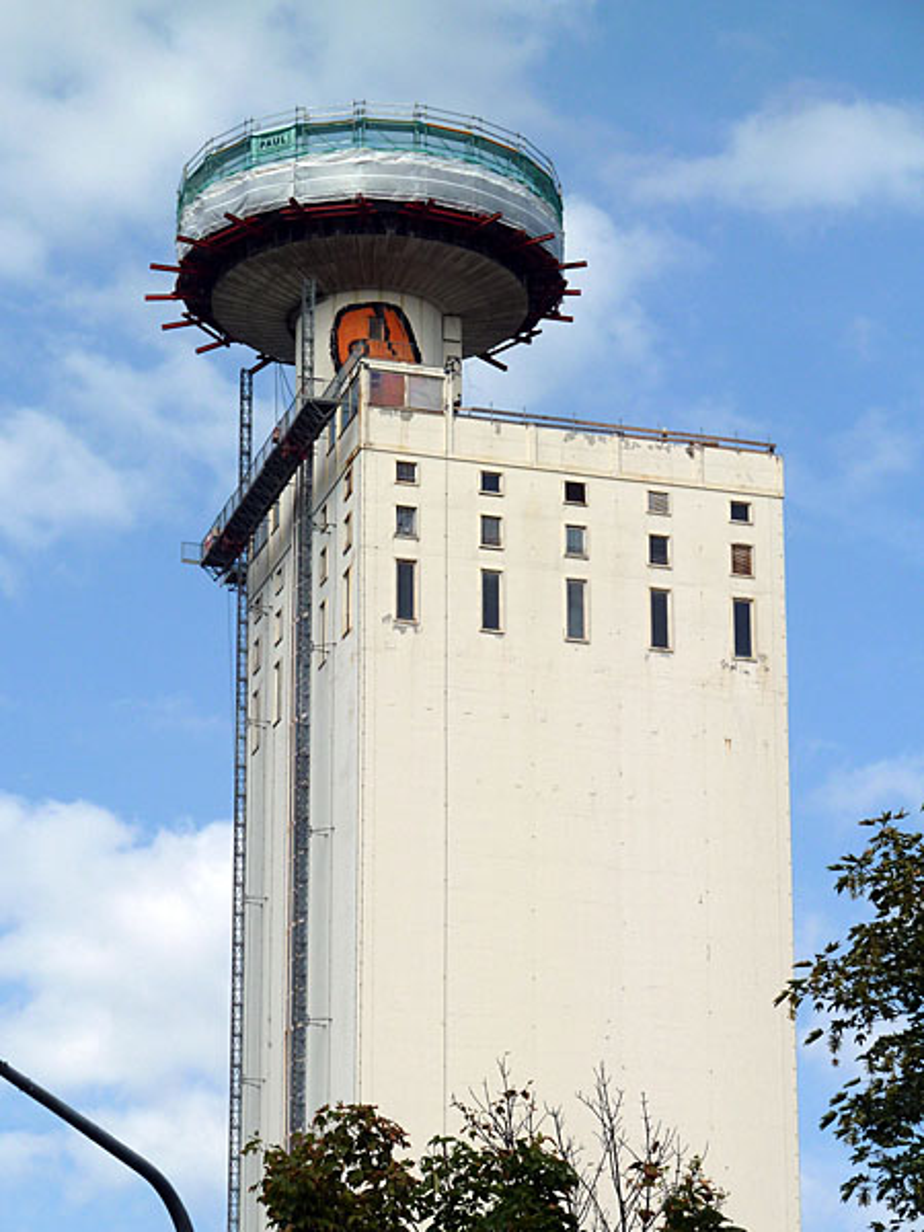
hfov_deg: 12.5
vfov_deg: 16.6
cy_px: 616
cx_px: 462
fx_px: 4235
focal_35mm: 119
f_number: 5.6
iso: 80
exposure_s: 1/500
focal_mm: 19.5
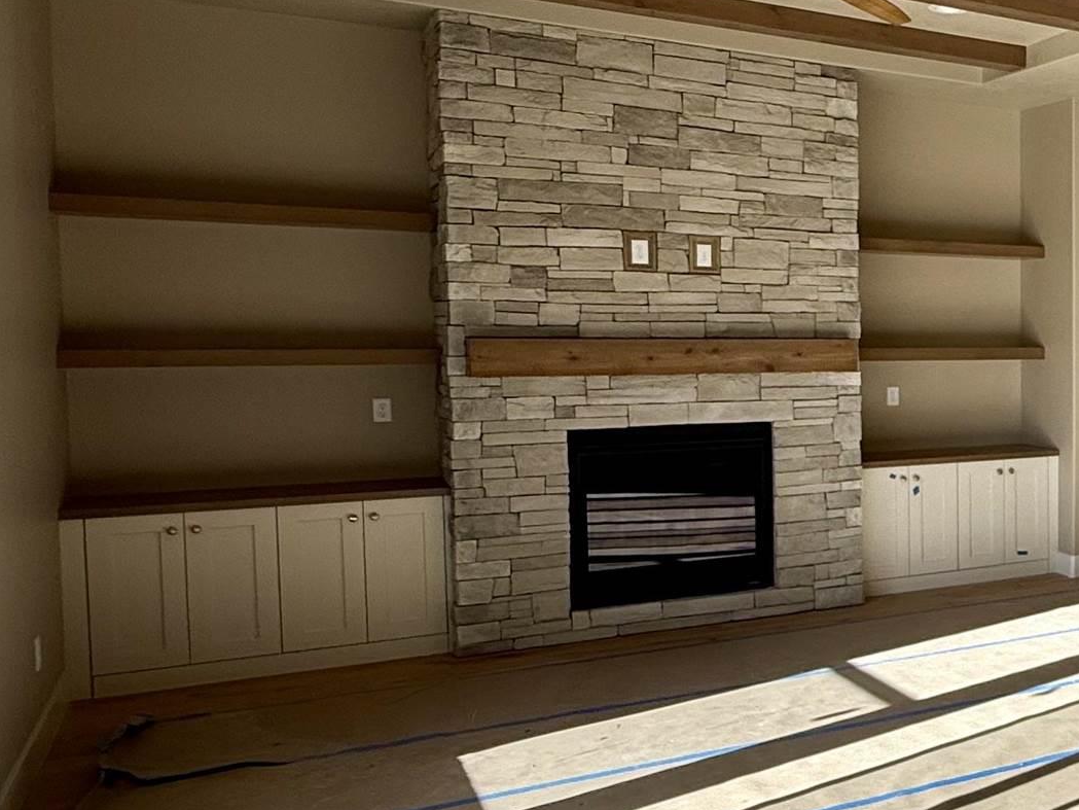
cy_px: 401
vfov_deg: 35.1
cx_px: 1315
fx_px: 1278
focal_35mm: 41
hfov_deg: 35.4
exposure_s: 1/259
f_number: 2.2
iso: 50
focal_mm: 2.22
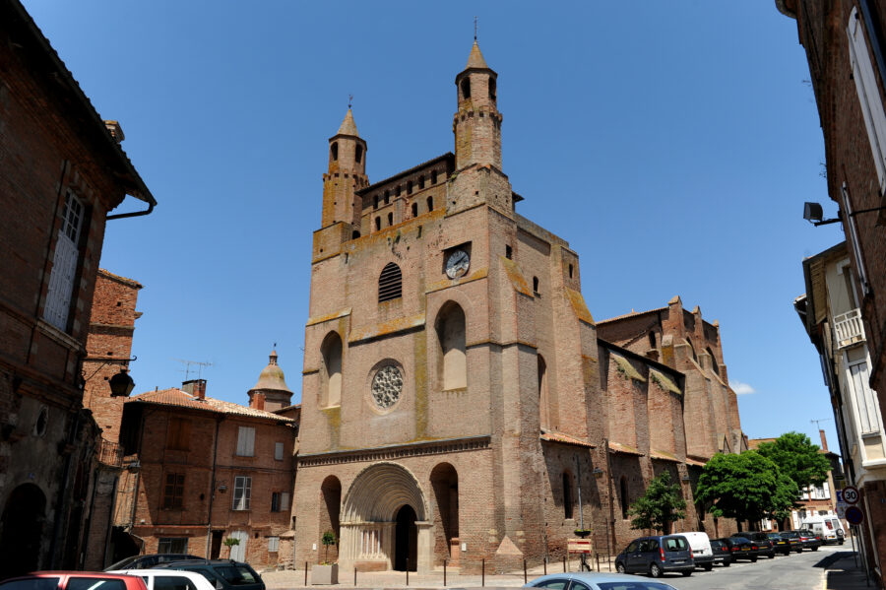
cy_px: 295
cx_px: 443
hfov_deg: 65.5
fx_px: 689
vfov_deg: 46.4
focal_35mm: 28
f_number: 8
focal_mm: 28
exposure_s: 1/400
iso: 200
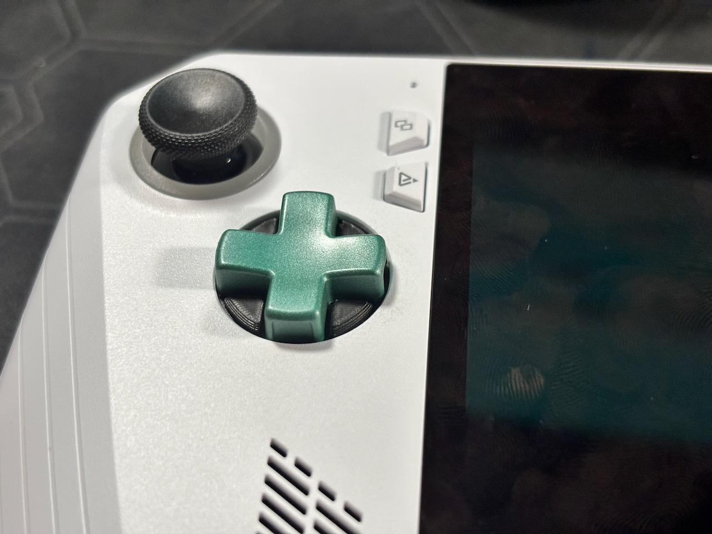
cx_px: 356
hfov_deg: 36.8
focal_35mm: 52
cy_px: 267
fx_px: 1070
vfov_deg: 28.0
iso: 250
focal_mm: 5.96
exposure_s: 1/40
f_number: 1.6
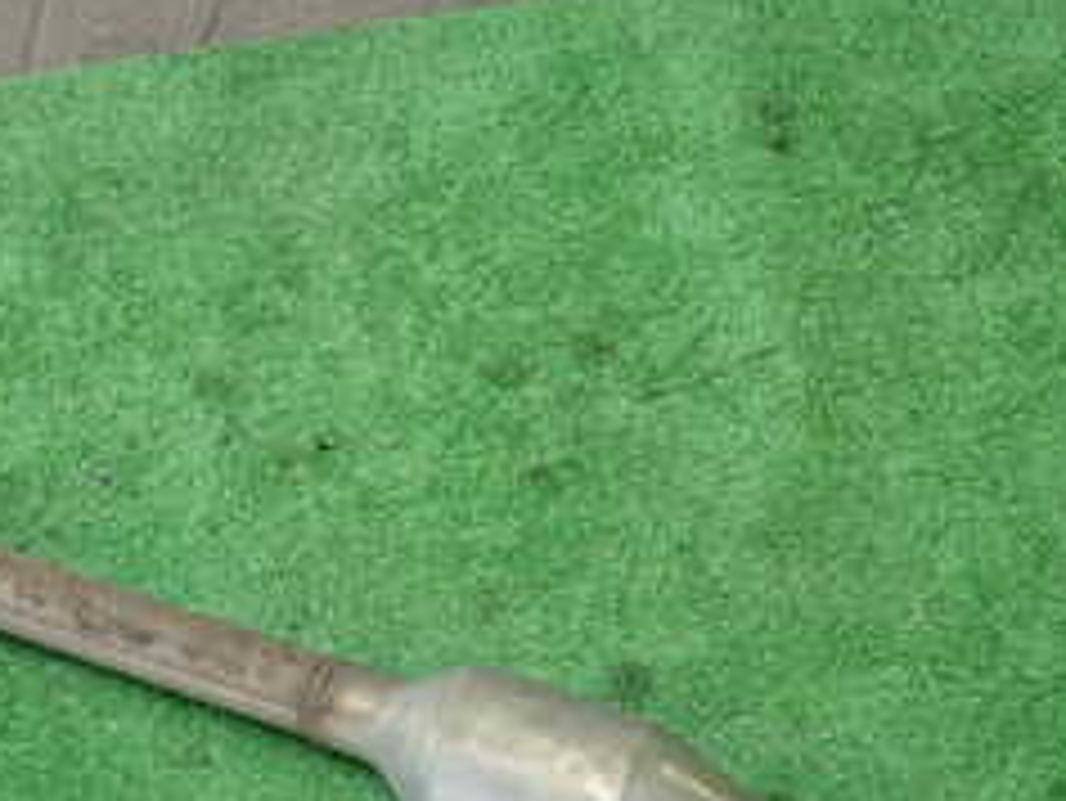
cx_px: 603
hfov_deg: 25.6
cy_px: 598
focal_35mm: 76
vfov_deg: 19.3
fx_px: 2342
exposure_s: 1/50
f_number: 2.3
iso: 200
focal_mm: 5.4
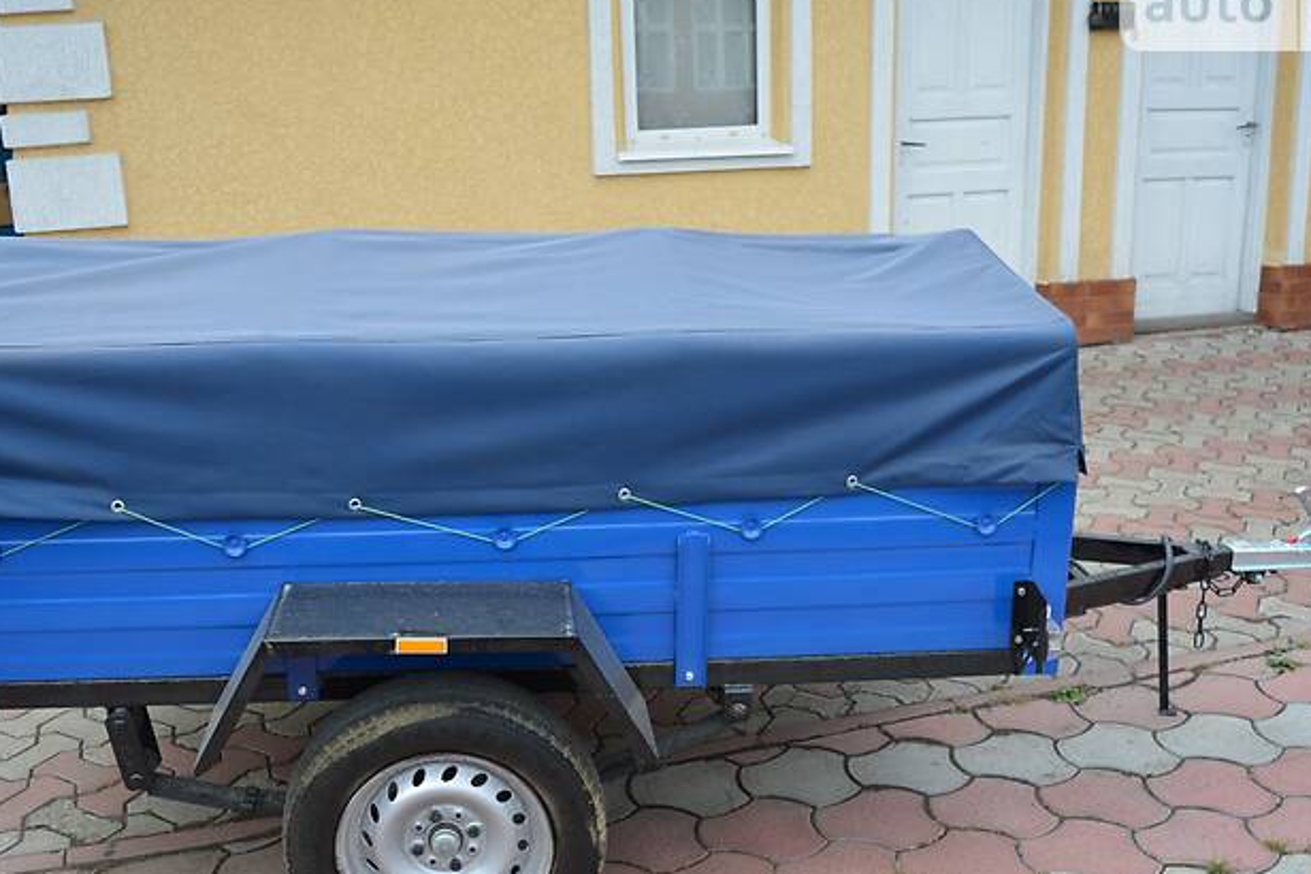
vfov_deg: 34.1
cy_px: 502
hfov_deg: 49.5
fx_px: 1420
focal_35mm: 39
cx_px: 605
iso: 400
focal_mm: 20
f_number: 4
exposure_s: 1/1000
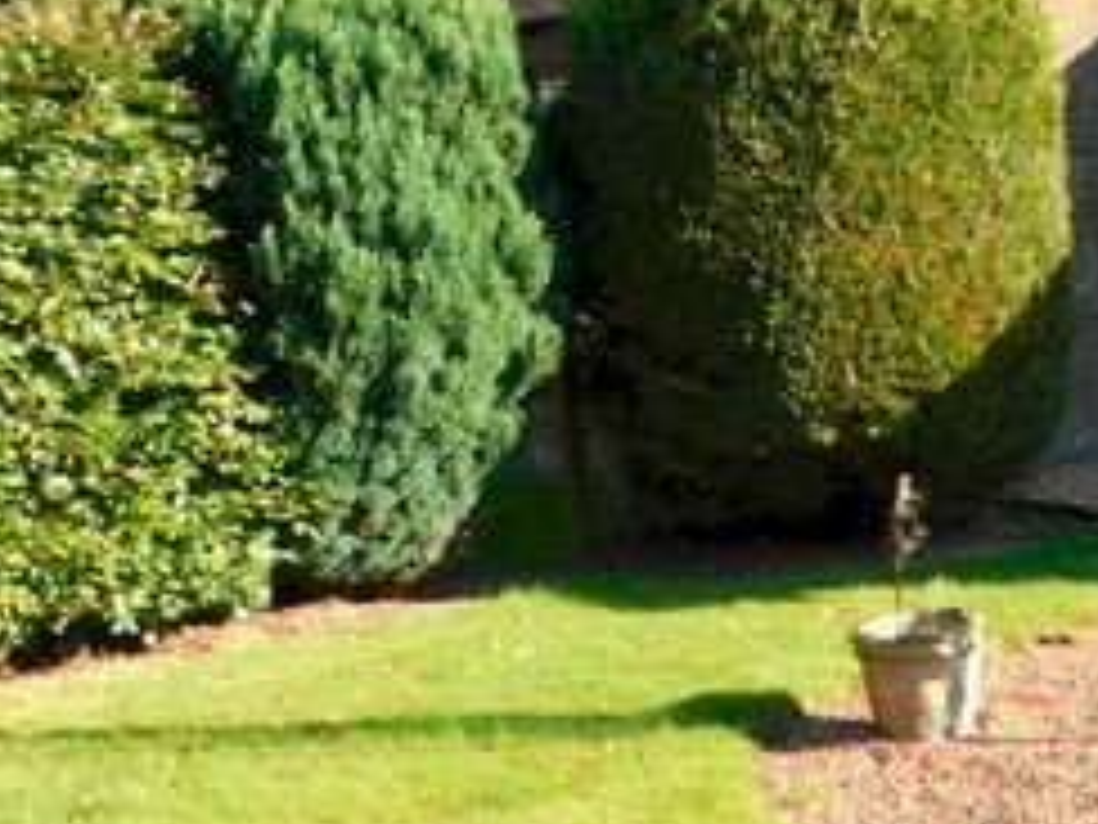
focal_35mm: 66
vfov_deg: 22.3
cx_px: 1210
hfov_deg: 27.0
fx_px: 2093
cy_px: 421
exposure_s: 1/320
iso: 125
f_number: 3
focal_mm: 4
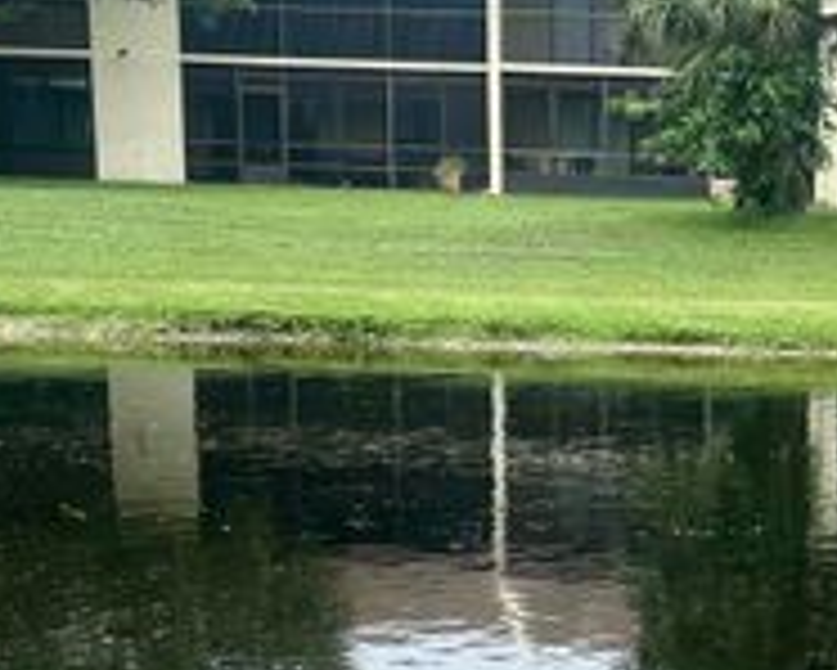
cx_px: 850
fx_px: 2255
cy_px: 704
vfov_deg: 16.5
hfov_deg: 20.3
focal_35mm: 91
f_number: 1.6
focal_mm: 5.1
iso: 50
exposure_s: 1/1957
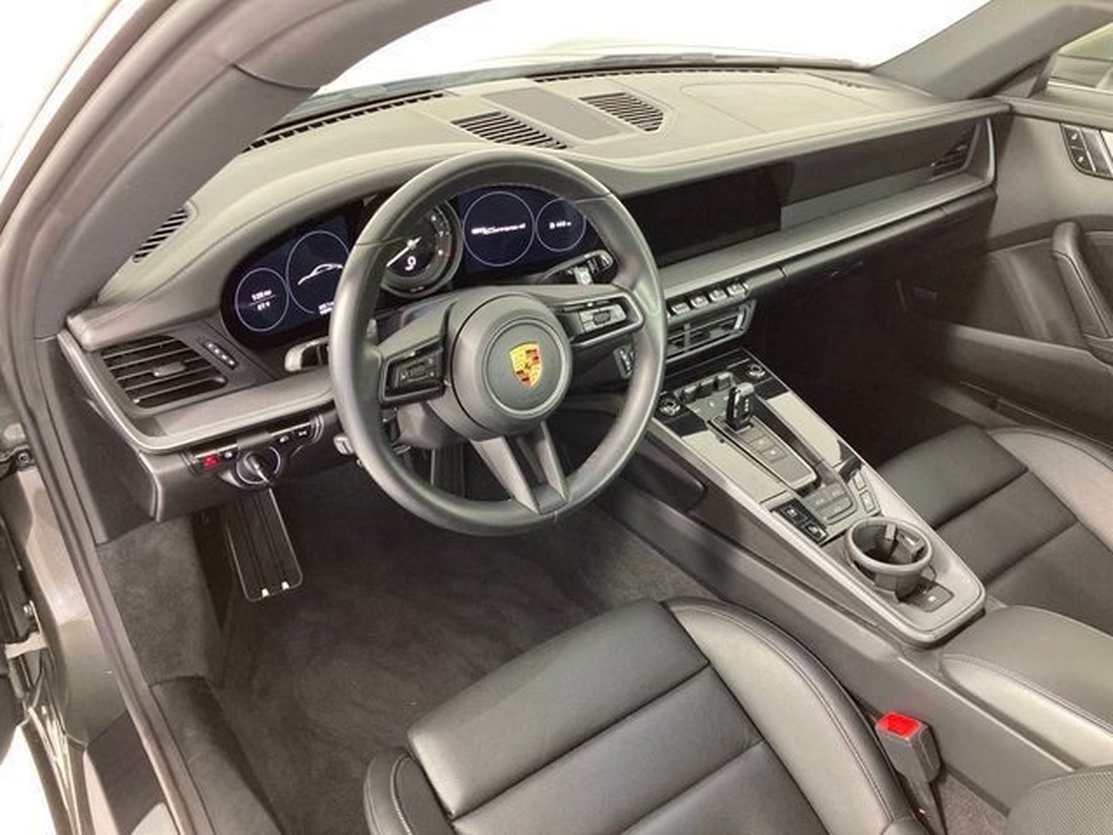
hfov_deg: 63.4
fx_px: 900
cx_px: 556
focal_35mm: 28
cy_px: 418
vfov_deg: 49.7
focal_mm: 3.99
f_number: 1.8
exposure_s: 1/60
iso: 200
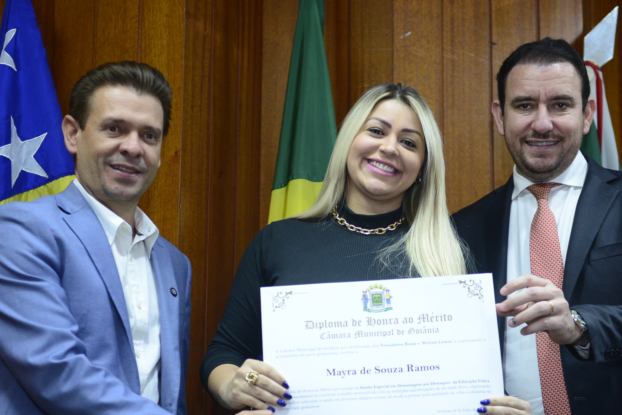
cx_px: 333
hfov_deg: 24.5
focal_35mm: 83
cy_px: 250
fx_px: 1435
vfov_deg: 16.5
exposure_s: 1/125
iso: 2000
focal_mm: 62
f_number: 4
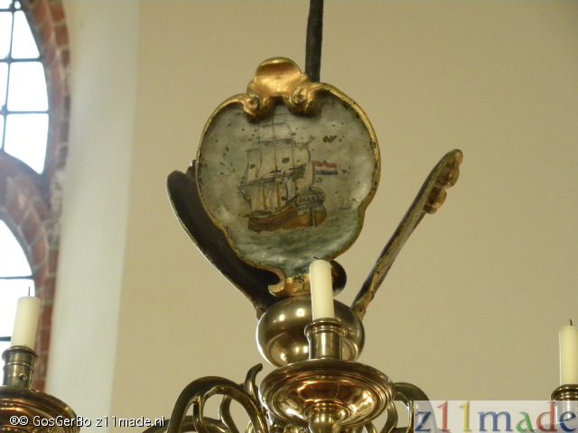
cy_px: 216
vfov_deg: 7.0
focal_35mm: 212
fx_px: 3540
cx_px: 289
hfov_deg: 9.3
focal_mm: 37.7
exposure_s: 1/33.5
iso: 400
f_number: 4.5
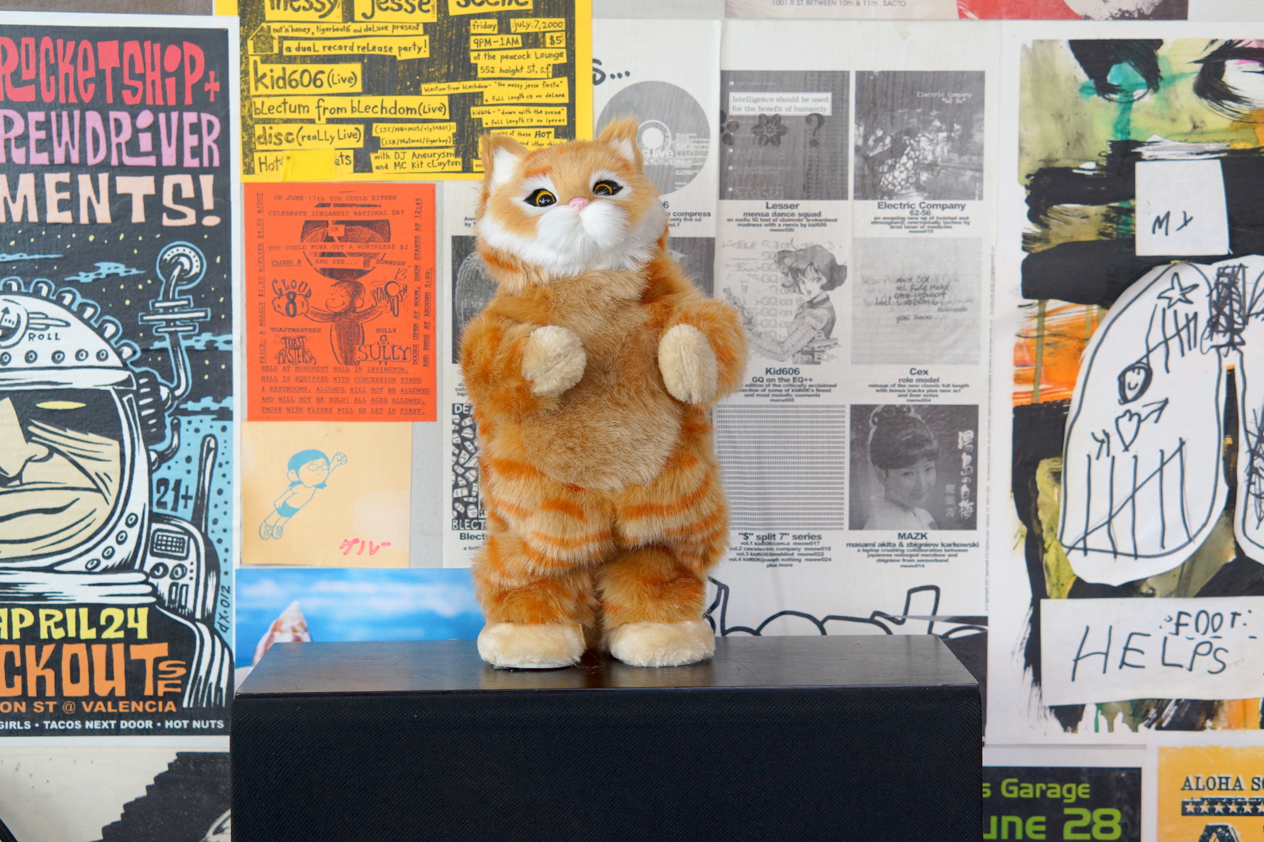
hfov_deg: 27.0
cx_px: 632
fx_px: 2633
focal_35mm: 75
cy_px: 421
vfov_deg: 18.2
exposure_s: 1/100
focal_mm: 50
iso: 800
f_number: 4.5
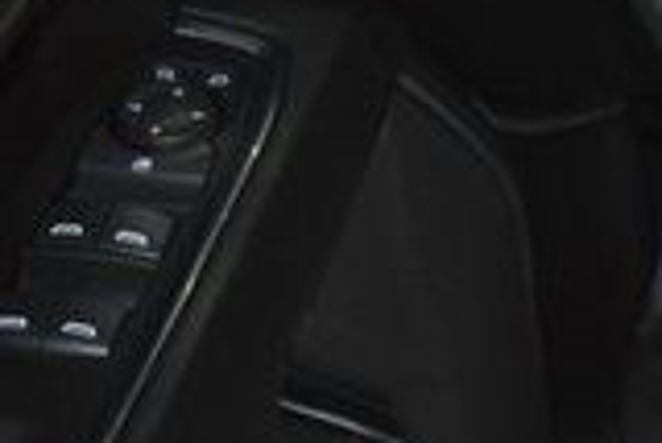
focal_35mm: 150
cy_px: -337
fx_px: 2761
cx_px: 1225
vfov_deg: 8.8
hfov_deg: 12.4
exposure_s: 1/30
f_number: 3.8
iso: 2500
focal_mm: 25
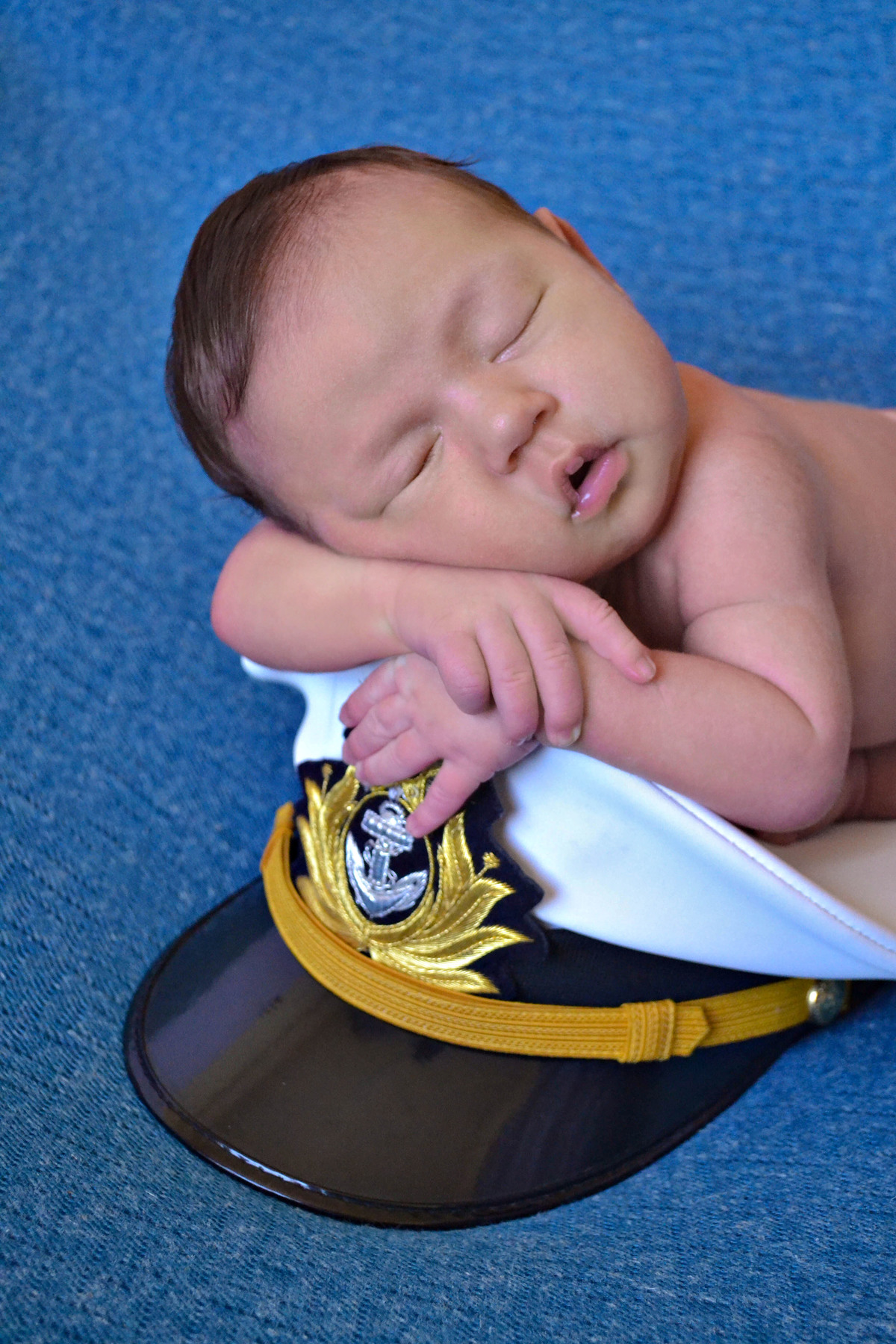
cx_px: 448
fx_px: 2128
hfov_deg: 23.8
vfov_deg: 35.1
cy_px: 672
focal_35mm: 57
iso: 2800
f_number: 5
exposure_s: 1/200
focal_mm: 38
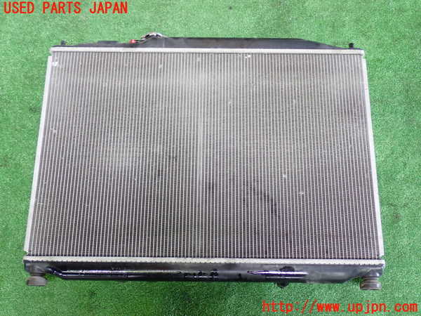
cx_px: 210
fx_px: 499
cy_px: 158
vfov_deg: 35.1
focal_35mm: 41
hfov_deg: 45.8
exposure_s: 1/40
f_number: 2.8
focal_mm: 7.31
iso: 500
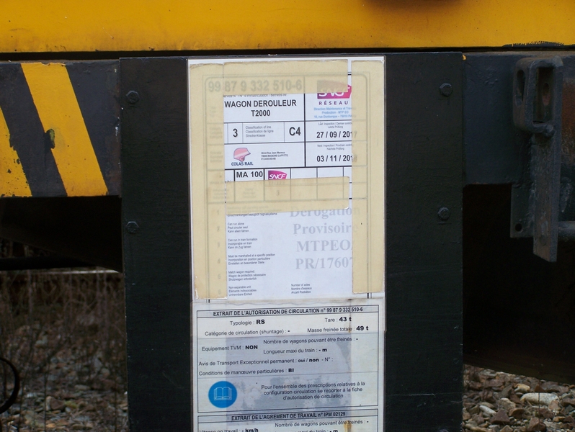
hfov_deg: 20.8
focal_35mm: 94
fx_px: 1563
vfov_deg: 15.8
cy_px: 216
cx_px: 288
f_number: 3.2
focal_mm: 15.6
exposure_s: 1/200
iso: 80
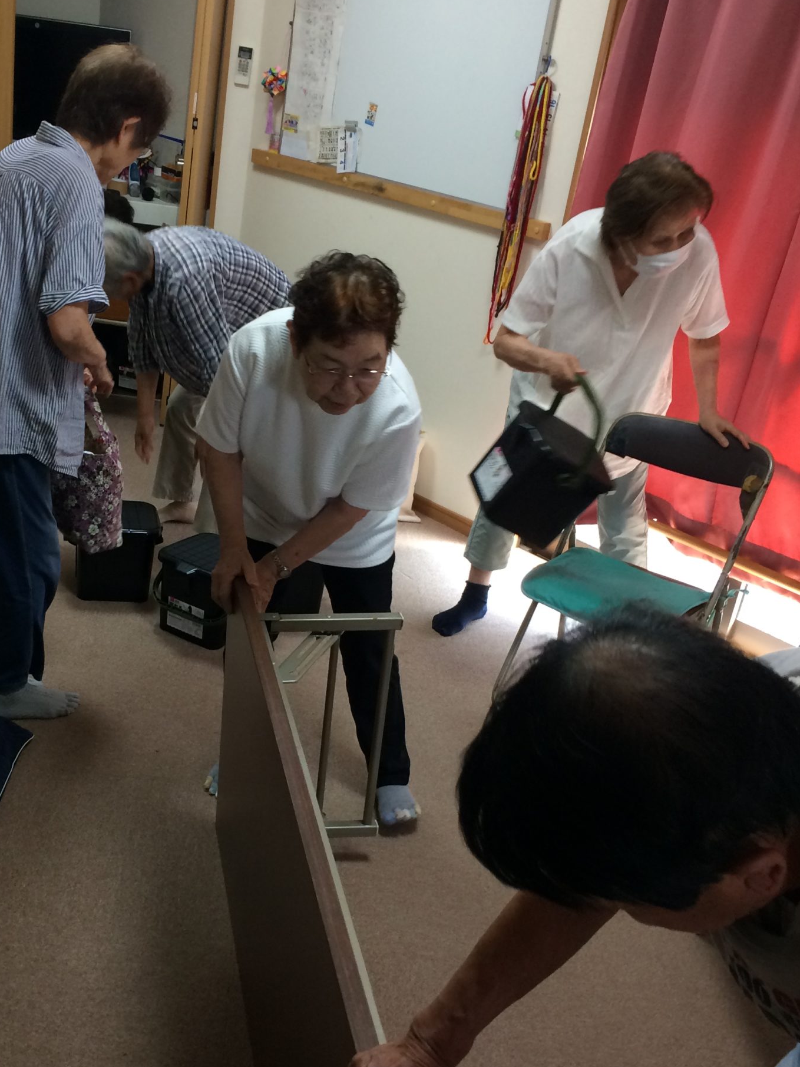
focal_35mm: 41
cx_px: 256
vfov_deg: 45.6
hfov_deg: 34.7
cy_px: 623
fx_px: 1264
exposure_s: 1/30
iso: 80
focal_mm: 4.15
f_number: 2.2
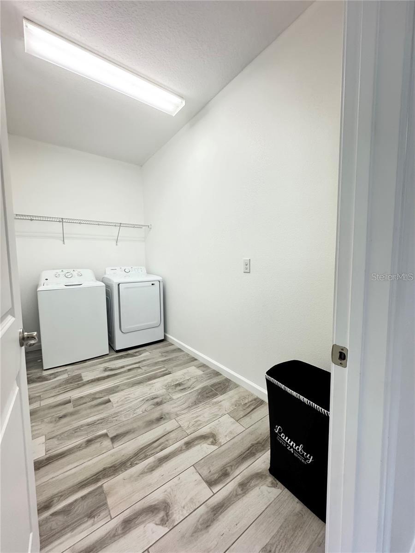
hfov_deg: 85.7
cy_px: 276
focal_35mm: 14
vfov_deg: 102.1
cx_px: 208
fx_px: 224
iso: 250
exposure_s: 1/113
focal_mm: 2.22
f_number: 2.2
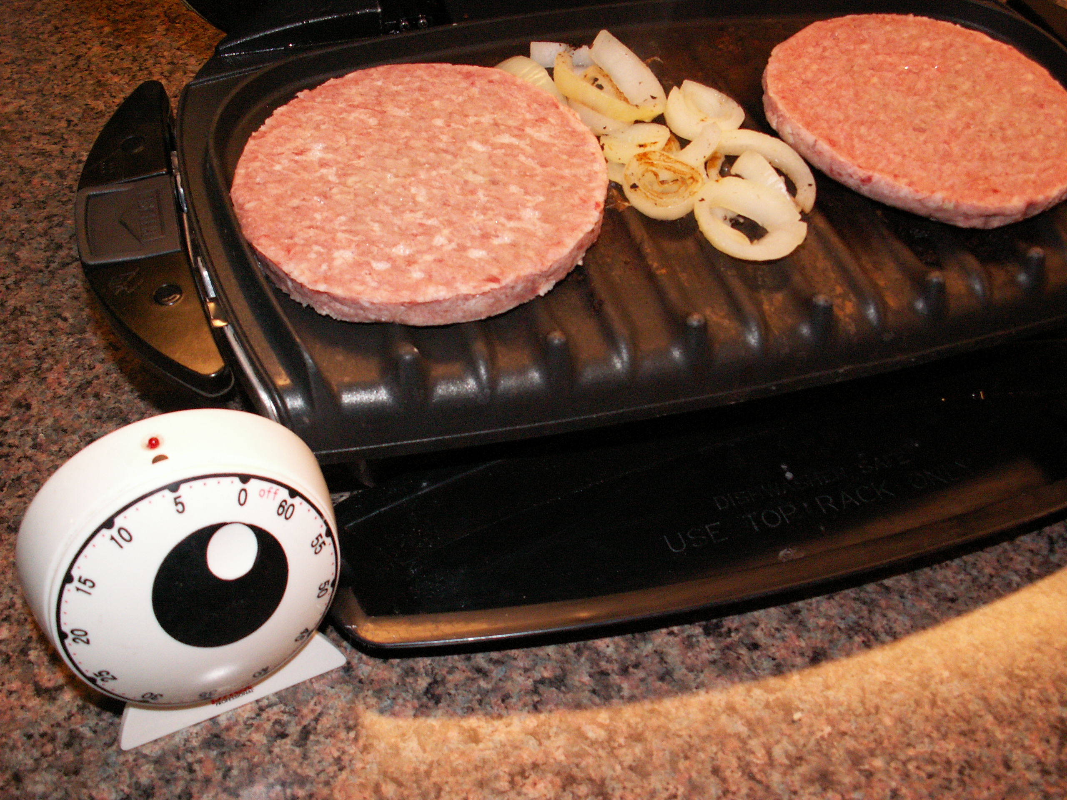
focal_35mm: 35
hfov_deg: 52.6
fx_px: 1079
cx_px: 534
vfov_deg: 40.7
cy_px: 400
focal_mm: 5.86
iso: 160
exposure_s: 1/40
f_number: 3.2
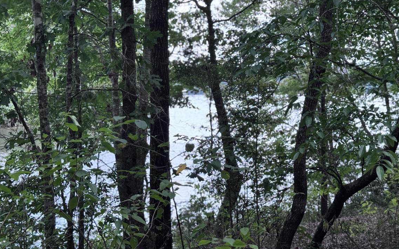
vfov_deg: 22.7
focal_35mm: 57
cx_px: 213
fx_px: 620
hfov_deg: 35.7
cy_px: 85
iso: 64
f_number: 1.78
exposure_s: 1/379
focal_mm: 6.76
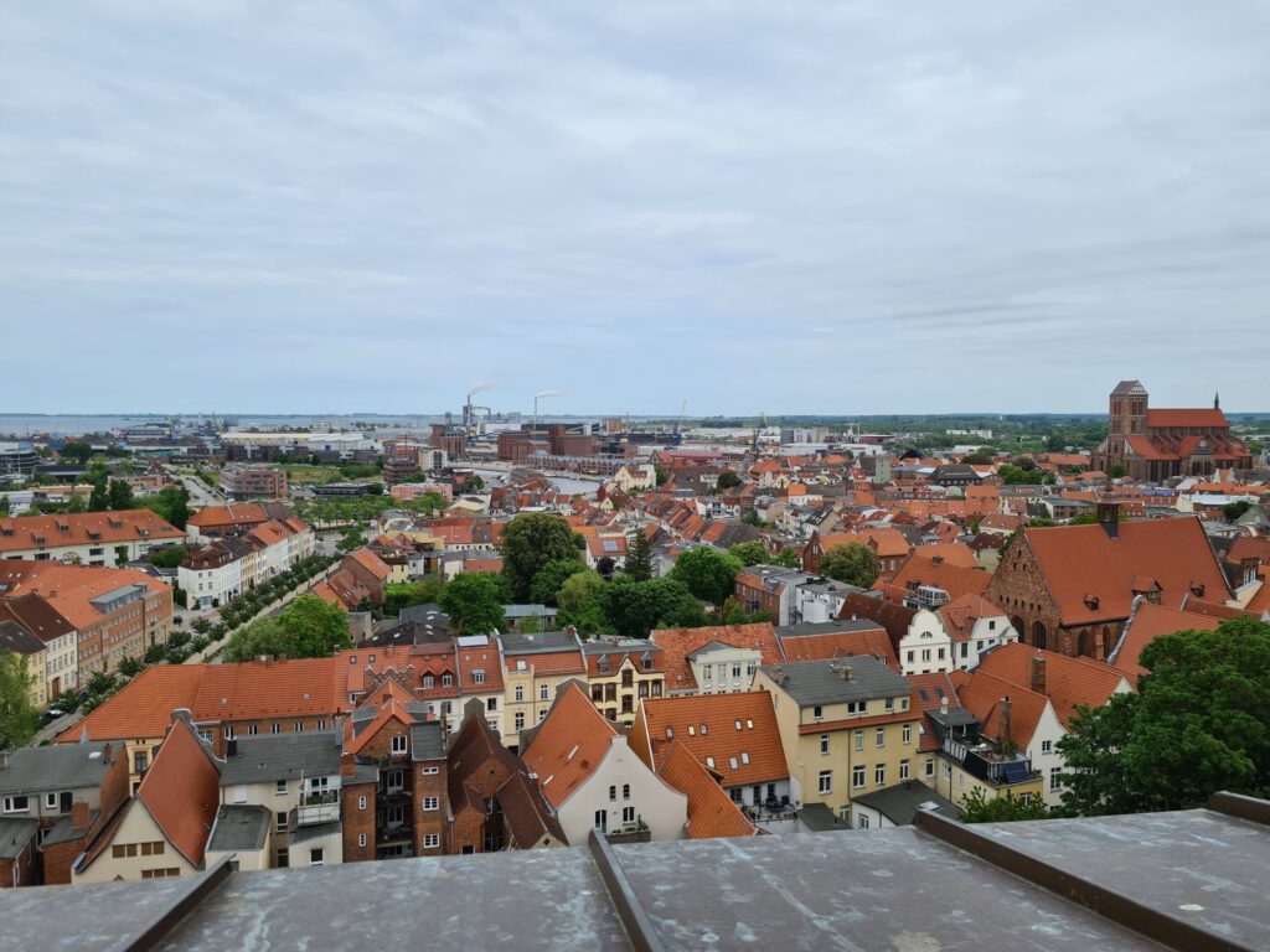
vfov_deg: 53.1
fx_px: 954
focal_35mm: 26
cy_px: 476
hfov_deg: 67.3
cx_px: 635
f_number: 1.8
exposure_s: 1/2168
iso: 50
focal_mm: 5.4
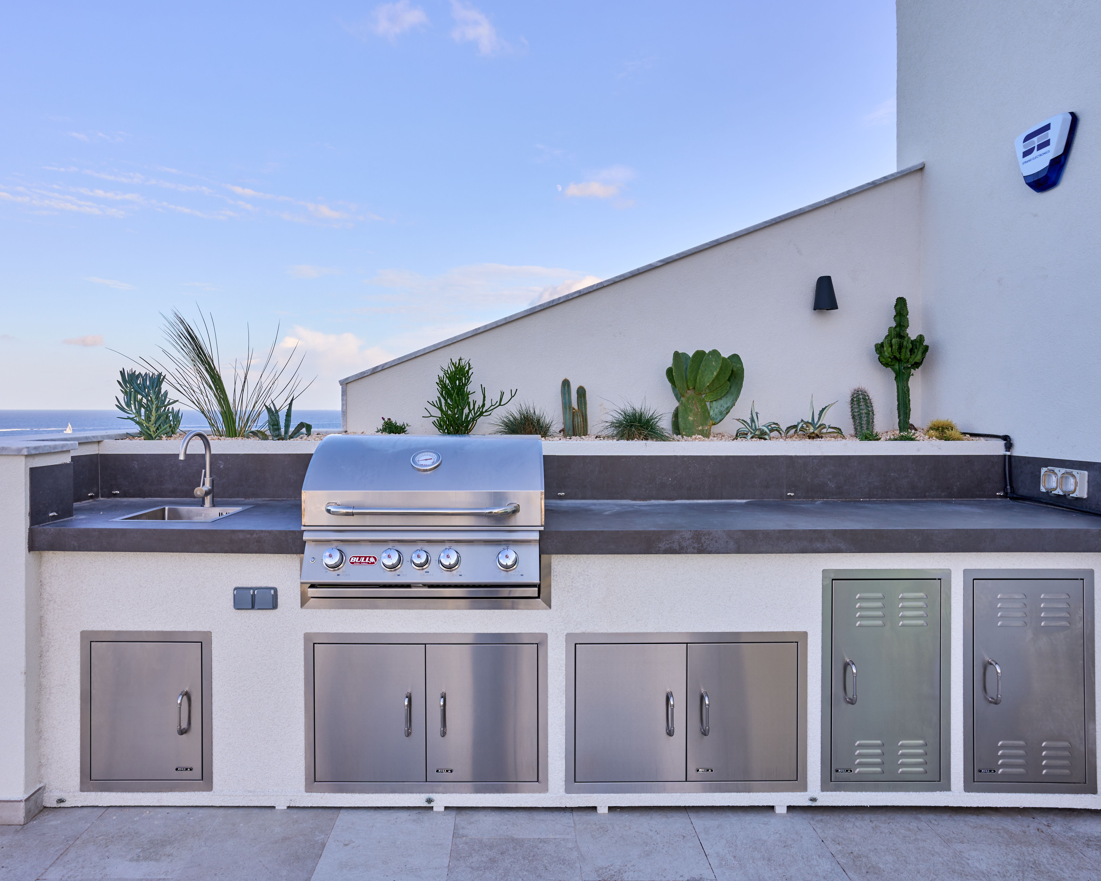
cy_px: 426
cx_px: 512
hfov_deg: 80.3
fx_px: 652
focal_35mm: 20
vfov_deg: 68.1
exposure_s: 1/1600
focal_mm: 17
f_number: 8
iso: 250
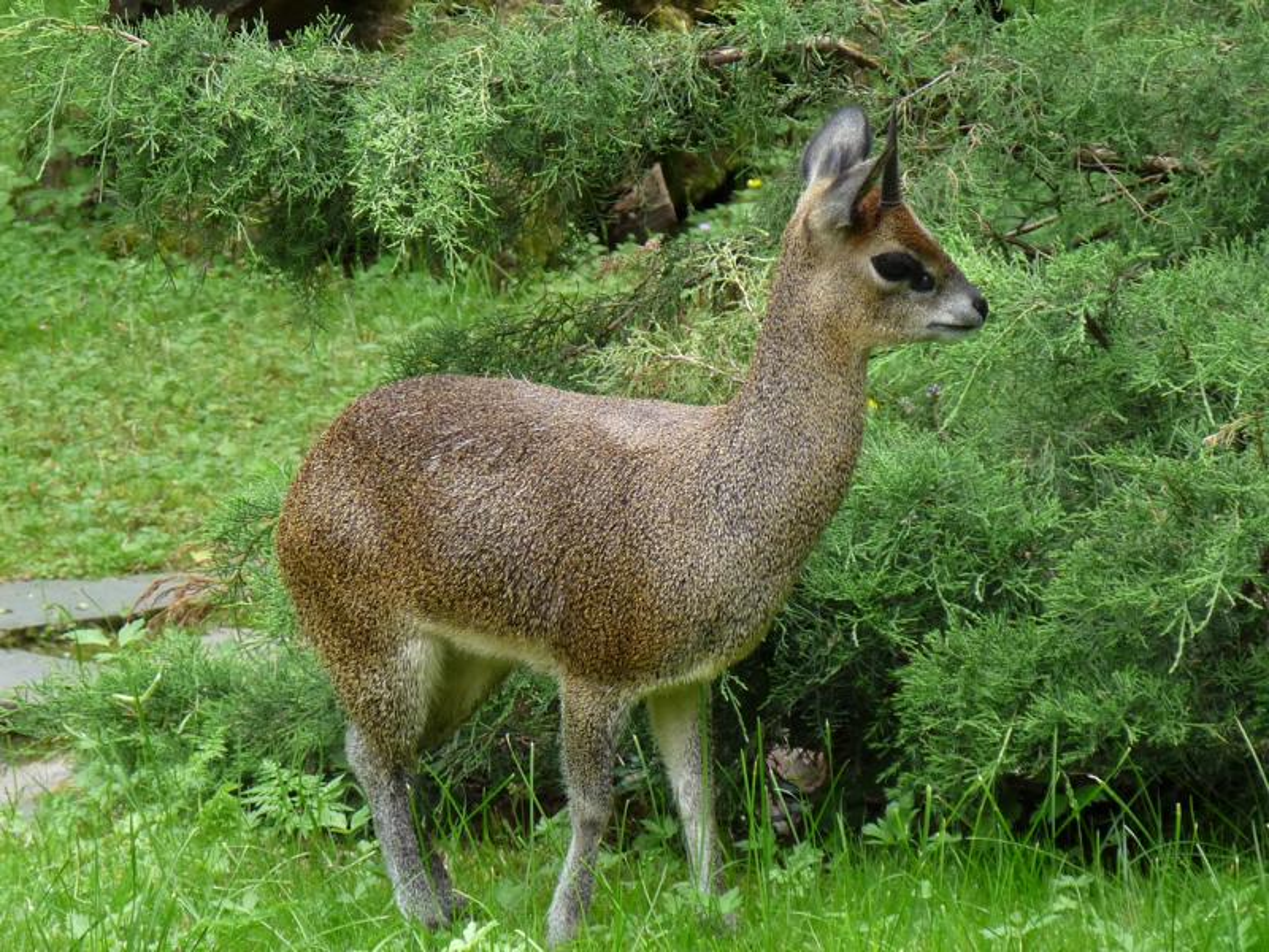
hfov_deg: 7.1
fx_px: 10191
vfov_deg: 5.3
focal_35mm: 278
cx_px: 634
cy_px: 476
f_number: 3.7
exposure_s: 1/160
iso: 200
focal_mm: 34.9
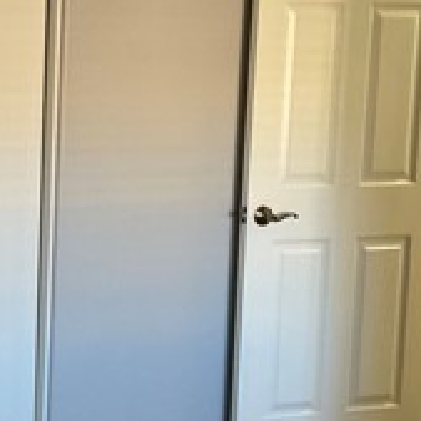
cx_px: -97
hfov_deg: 17.1
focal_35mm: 97
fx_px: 1335
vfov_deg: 17.9
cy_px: 209
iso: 80
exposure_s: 1/60
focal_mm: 3
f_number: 1.8
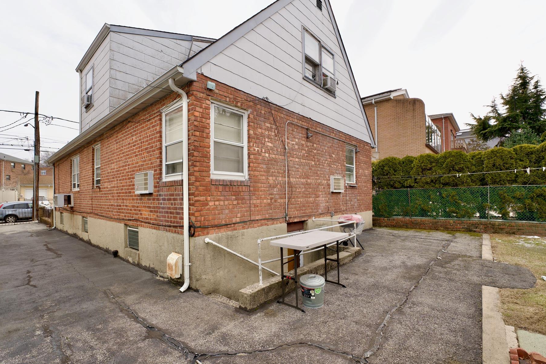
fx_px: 243
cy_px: 194
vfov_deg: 73.6
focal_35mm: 16
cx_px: 271
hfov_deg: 96.7
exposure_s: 1/125
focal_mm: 14
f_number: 8
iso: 100
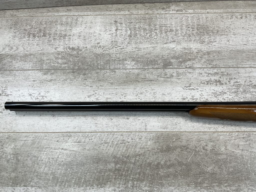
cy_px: 96
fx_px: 214
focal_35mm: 29
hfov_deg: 61.7
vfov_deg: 48.2
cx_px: 128
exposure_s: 1/198
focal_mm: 3
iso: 16
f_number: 1.8
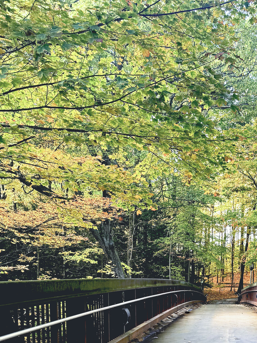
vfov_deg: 34.8
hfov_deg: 27.8
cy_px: 324
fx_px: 505
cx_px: 219
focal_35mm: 51
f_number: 1.78
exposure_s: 1/121
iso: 80
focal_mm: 6.76
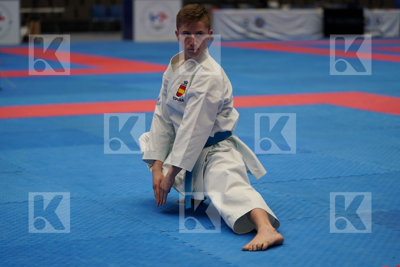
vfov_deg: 14.0
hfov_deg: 20.8
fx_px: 1089
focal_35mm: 98
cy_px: 134
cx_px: 200
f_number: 2.8
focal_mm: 98
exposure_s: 1/500
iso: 500
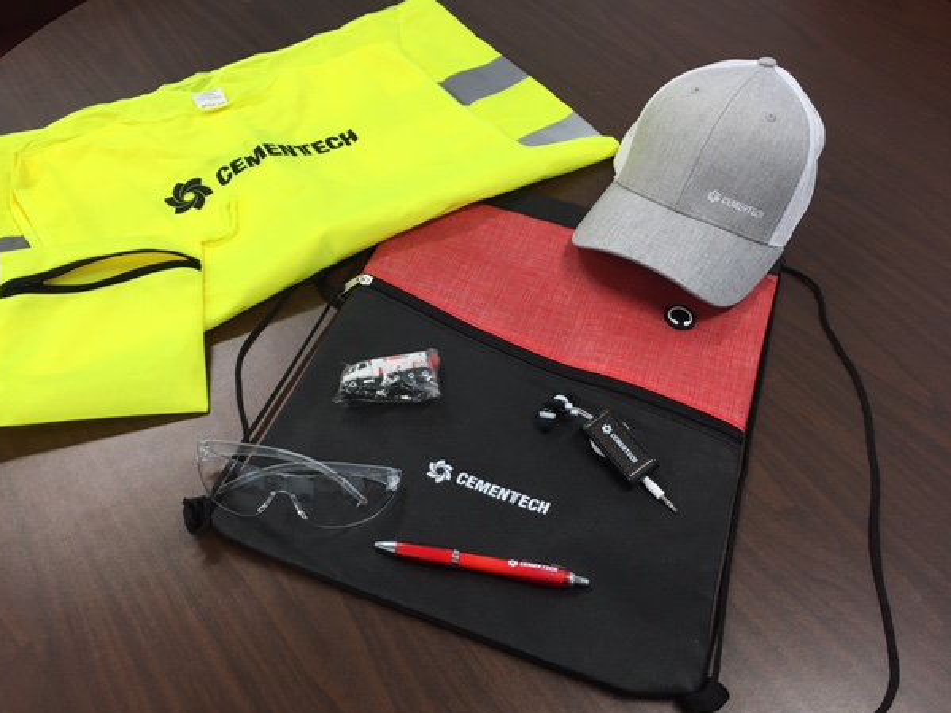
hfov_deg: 58.3
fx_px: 851
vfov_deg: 45.4
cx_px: 445
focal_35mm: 31
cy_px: 380
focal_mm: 4.15
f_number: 2.2
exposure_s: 1/30
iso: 32
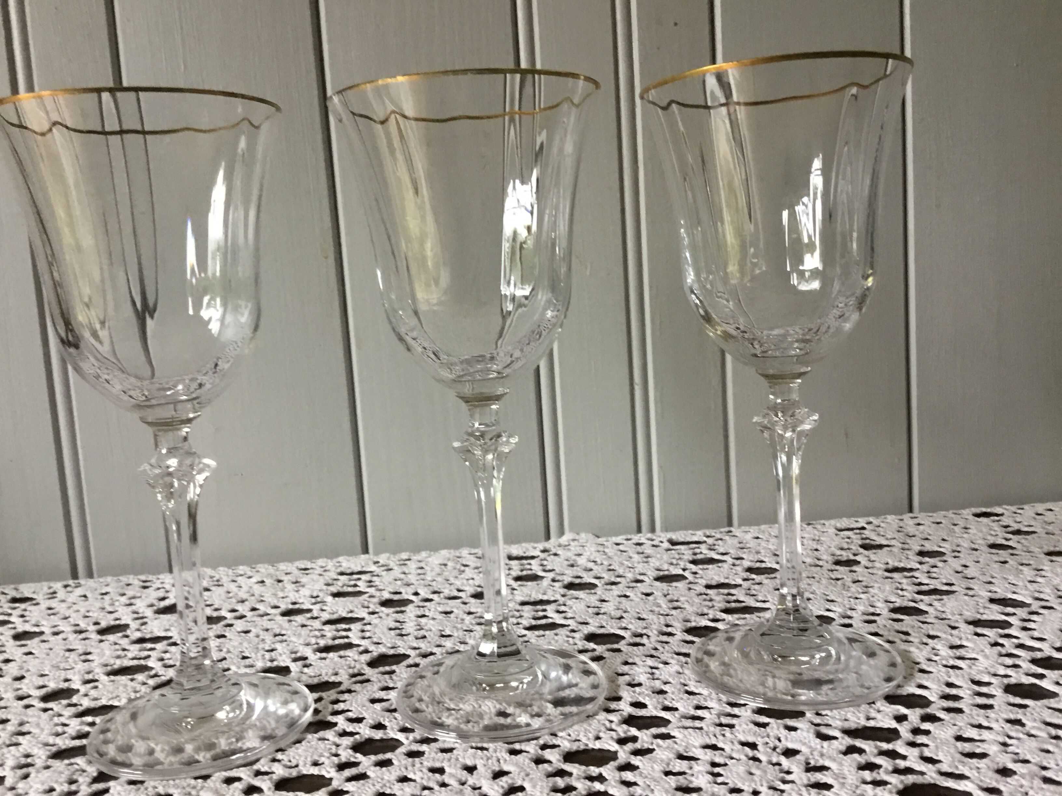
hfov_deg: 58.4
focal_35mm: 31
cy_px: 398
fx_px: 951
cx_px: 531
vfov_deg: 45.4
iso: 125
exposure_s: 1/33
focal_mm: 3.3
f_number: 2.4
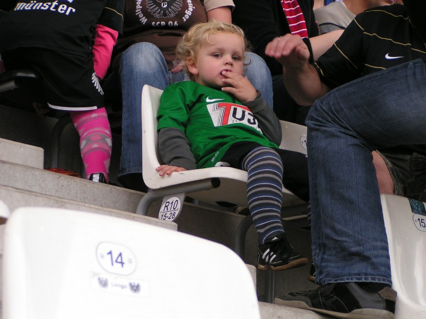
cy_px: 160
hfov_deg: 15.1
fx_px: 1612
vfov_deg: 11.3
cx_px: 213
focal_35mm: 131
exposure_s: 1/250
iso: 100
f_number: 3.5
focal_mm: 20
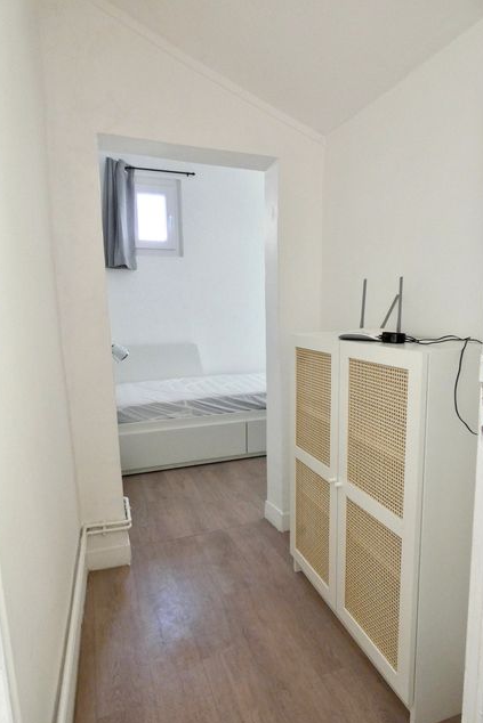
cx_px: 258
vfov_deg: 81.2
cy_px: 364
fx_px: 422
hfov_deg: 59.5
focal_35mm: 21
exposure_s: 1/60
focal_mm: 3.6
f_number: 2.8
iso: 200
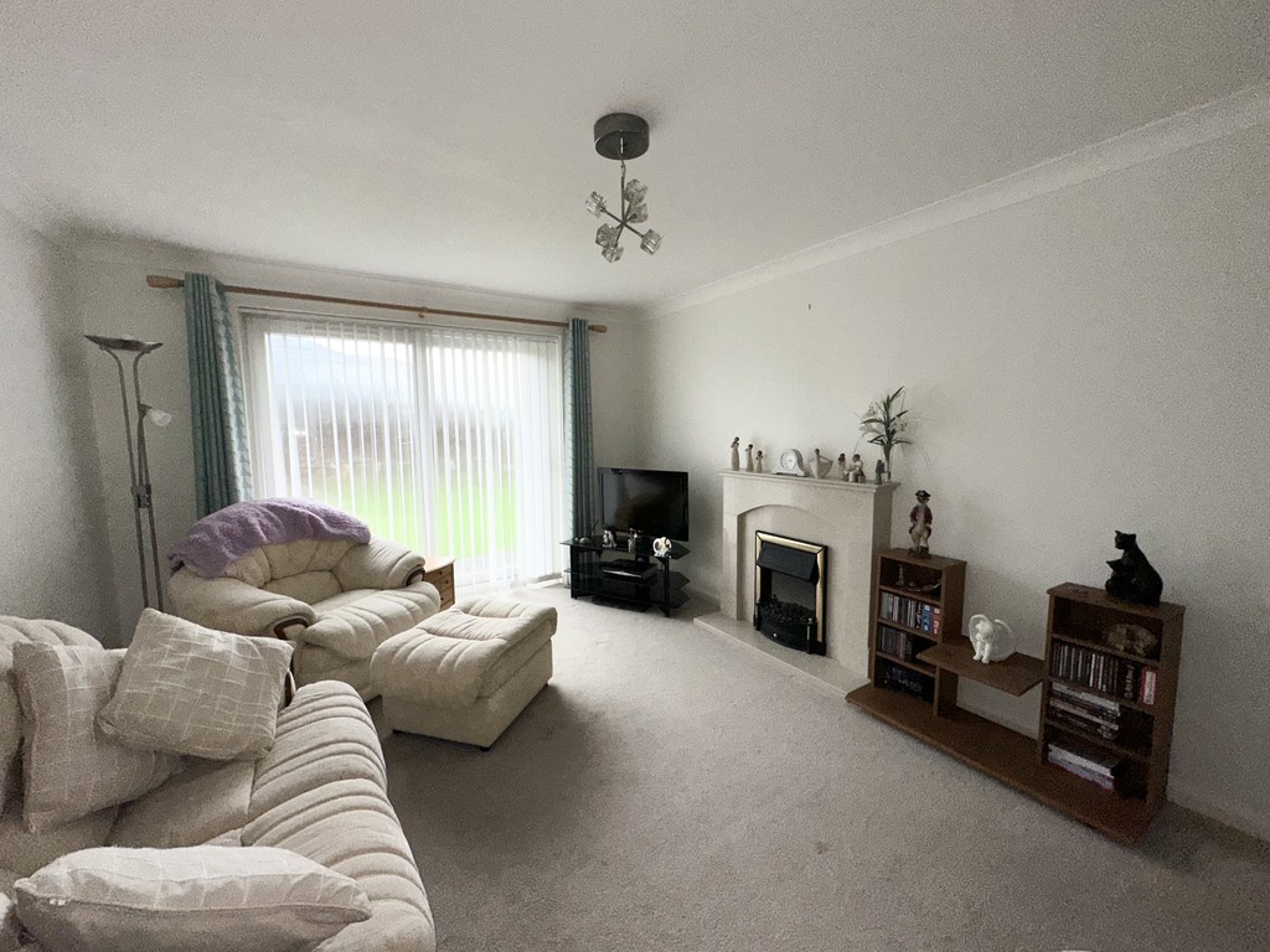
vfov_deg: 85.7
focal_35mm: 14
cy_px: 476
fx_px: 514
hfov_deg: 102.1
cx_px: 635
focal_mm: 2.22
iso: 64
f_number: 2.2
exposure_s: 1/122
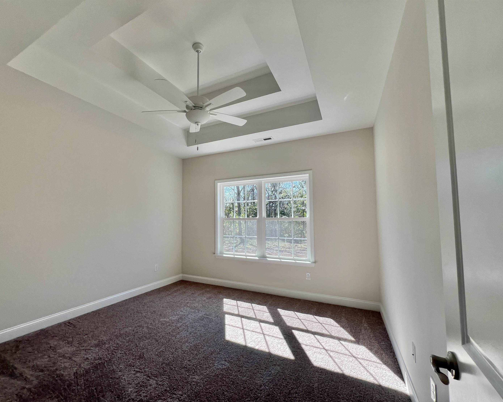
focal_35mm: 14
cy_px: 208
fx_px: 208
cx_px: 229
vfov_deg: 87.9
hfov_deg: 100.4
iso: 32
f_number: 1.8
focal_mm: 1.57
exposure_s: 1/181
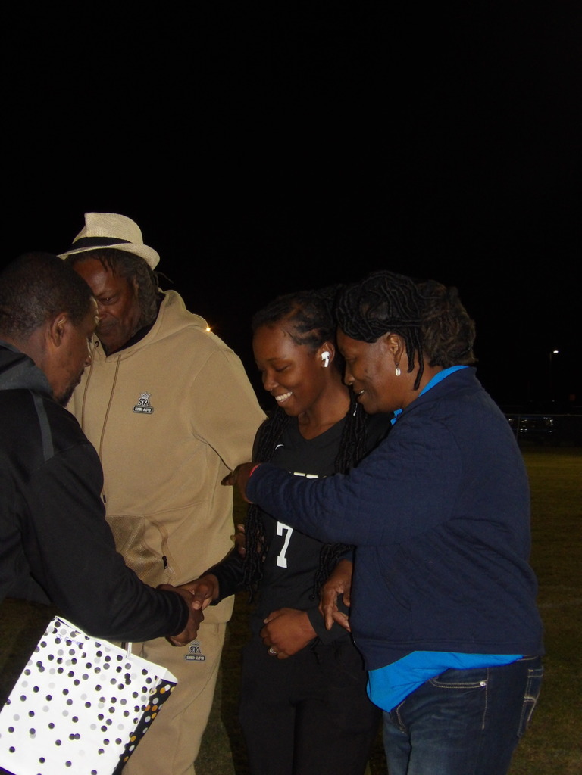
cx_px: 291
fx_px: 1614
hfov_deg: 20.4
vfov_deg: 27.0
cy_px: 388
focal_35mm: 72
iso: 500
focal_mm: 13
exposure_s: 1/100
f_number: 3.6
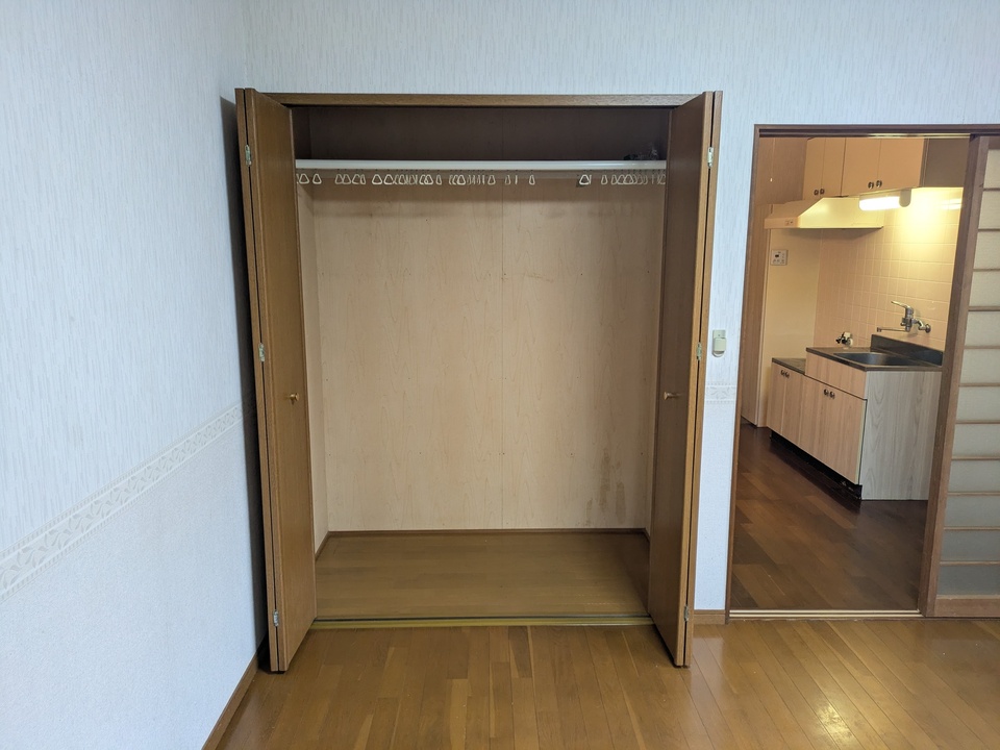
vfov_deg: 54.9
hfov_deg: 69.4
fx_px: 722
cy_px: 375
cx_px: 500
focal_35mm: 25
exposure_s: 1/60
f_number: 1.89
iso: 397
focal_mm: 5.43
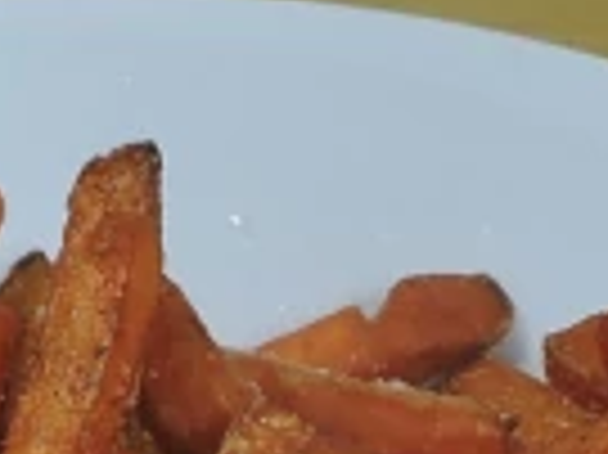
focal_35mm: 114
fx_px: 2001
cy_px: 845
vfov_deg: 11.9
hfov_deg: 17.2
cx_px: 153
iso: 100
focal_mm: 4.3
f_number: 3
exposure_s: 1/125
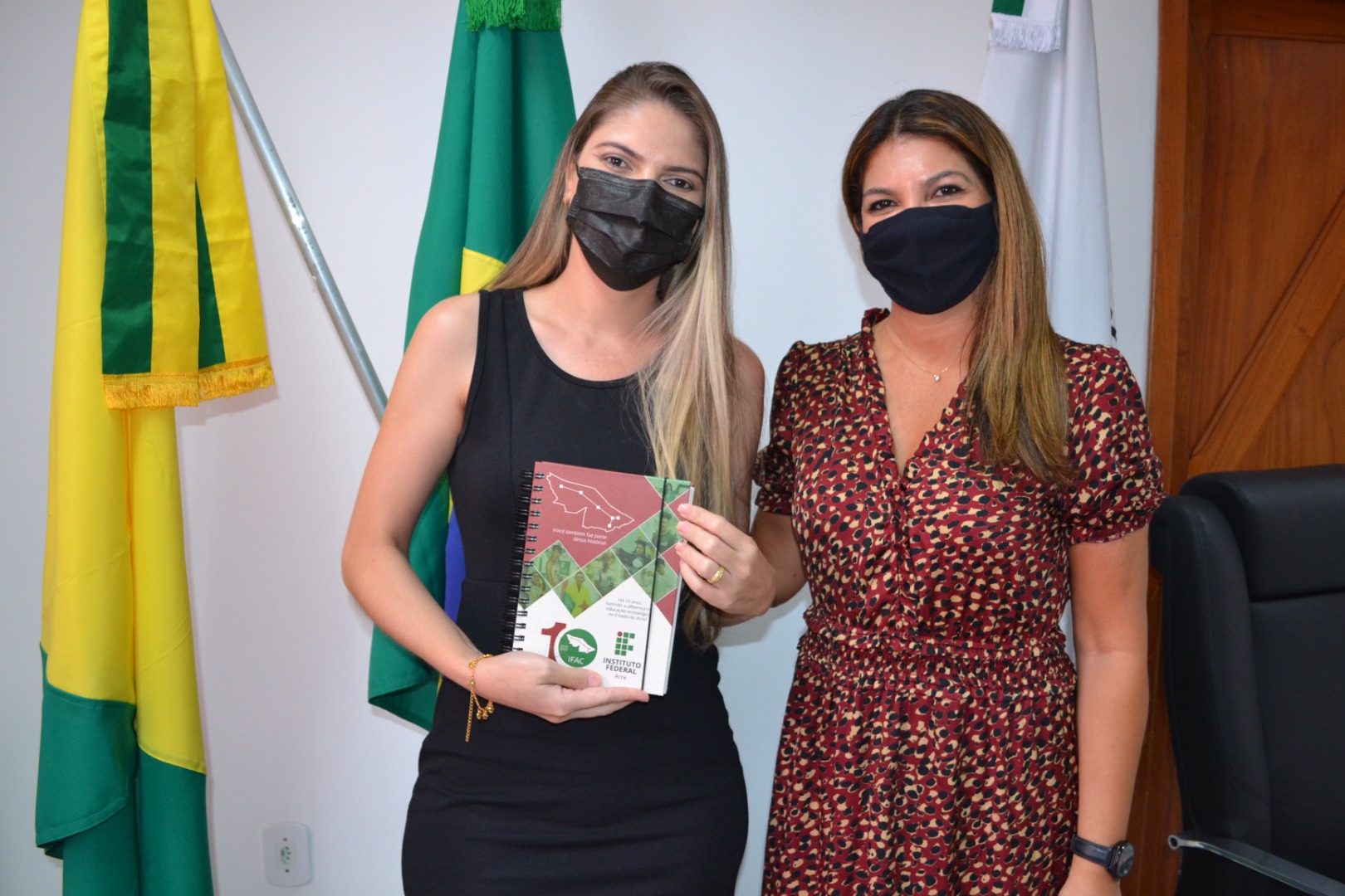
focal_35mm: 30
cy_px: 448
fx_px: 1121
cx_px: 672
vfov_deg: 43.6
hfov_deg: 61.9
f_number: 3.8
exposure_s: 1/60
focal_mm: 20
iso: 1000
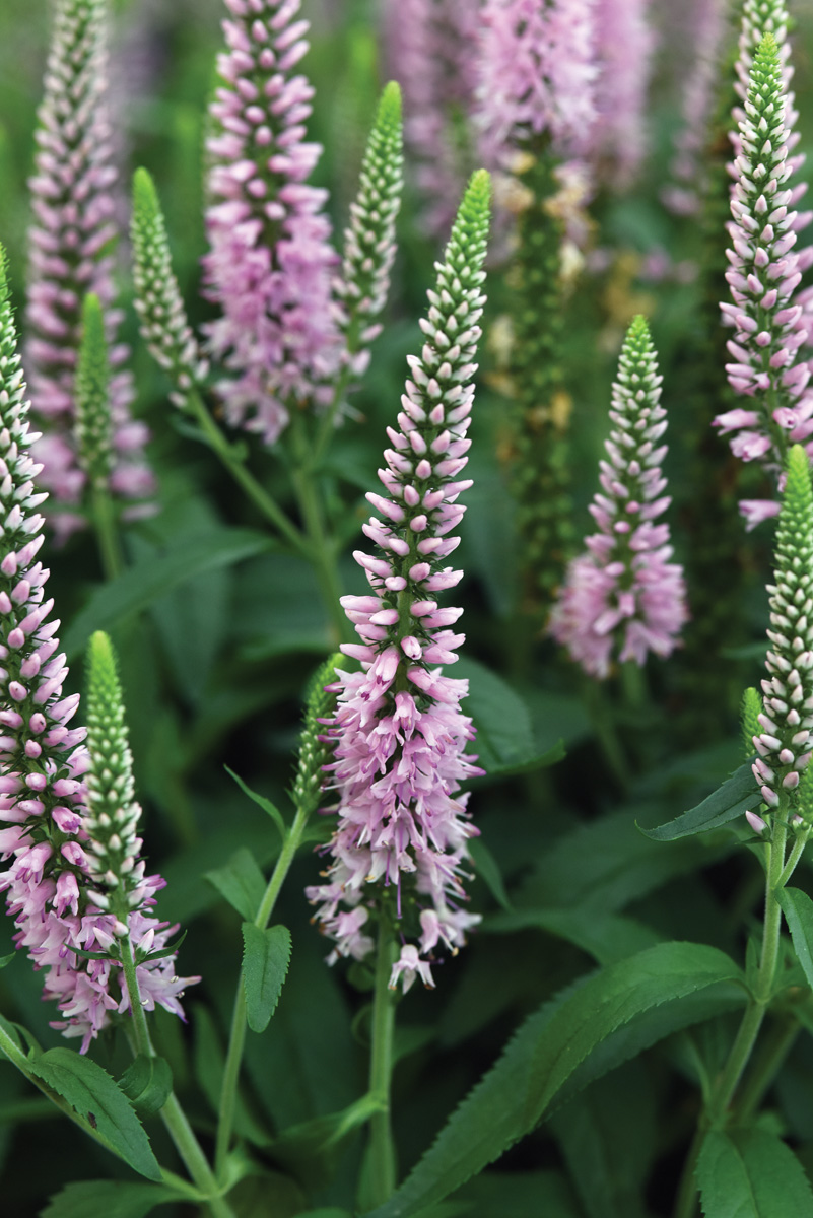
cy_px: 609
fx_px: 3554
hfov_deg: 13.1
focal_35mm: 105
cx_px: 406
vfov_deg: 19.4
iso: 800
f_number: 8
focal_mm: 105
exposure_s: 1/125
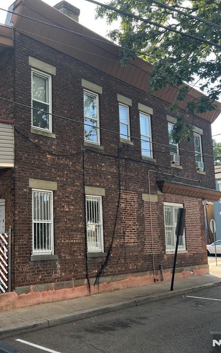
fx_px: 356
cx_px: 20
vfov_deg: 52.7
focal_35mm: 37
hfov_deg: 32.6
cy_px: 176
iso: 50
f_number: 1.5
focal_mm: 5.7
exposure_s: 1/650
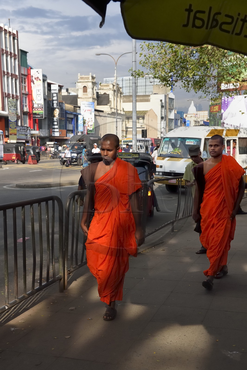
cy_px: 185
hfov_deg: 31.9
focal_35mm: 42
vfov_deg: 46.4
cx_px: 124
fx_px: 432
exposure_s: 1/320
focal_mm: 42
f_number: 8
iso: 200
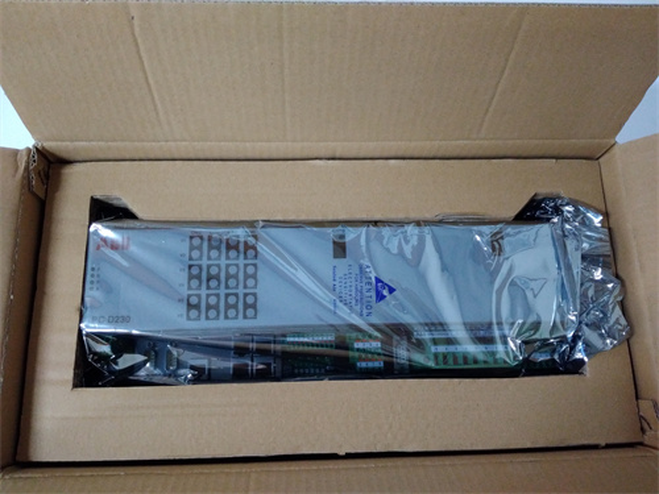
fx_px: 514
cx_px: 330
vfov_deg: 51.4
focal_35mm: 27
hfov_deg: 65.3
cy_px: 247
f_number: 2
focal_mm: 3.79
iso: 707
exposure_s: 1/25
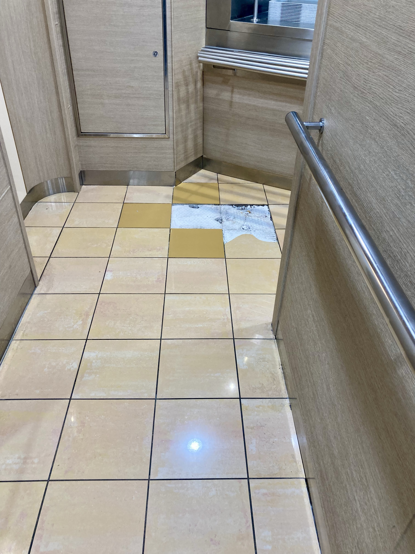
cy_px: 277
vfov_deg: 63.4
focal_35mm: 28
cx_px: 208
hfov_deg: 49.7
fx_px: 448
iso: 64
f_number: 1.8
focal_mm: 3.99
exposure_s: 1/120
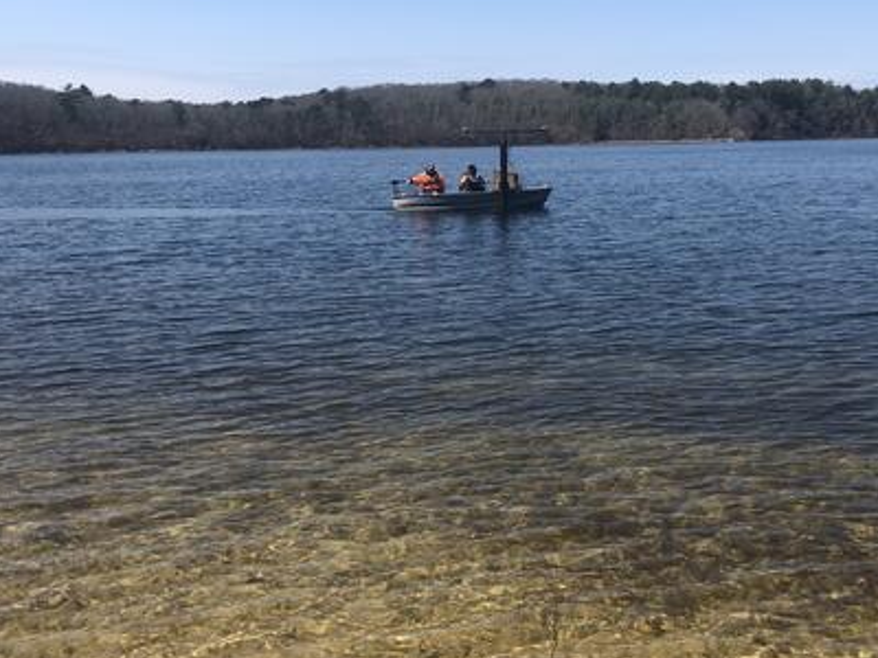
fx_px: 1065
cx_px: 500
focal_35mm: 42
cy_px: 213
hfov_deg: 44.7
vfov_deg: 34.0
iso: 20
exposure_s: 1/2315
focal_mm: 3.99
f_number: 1.8
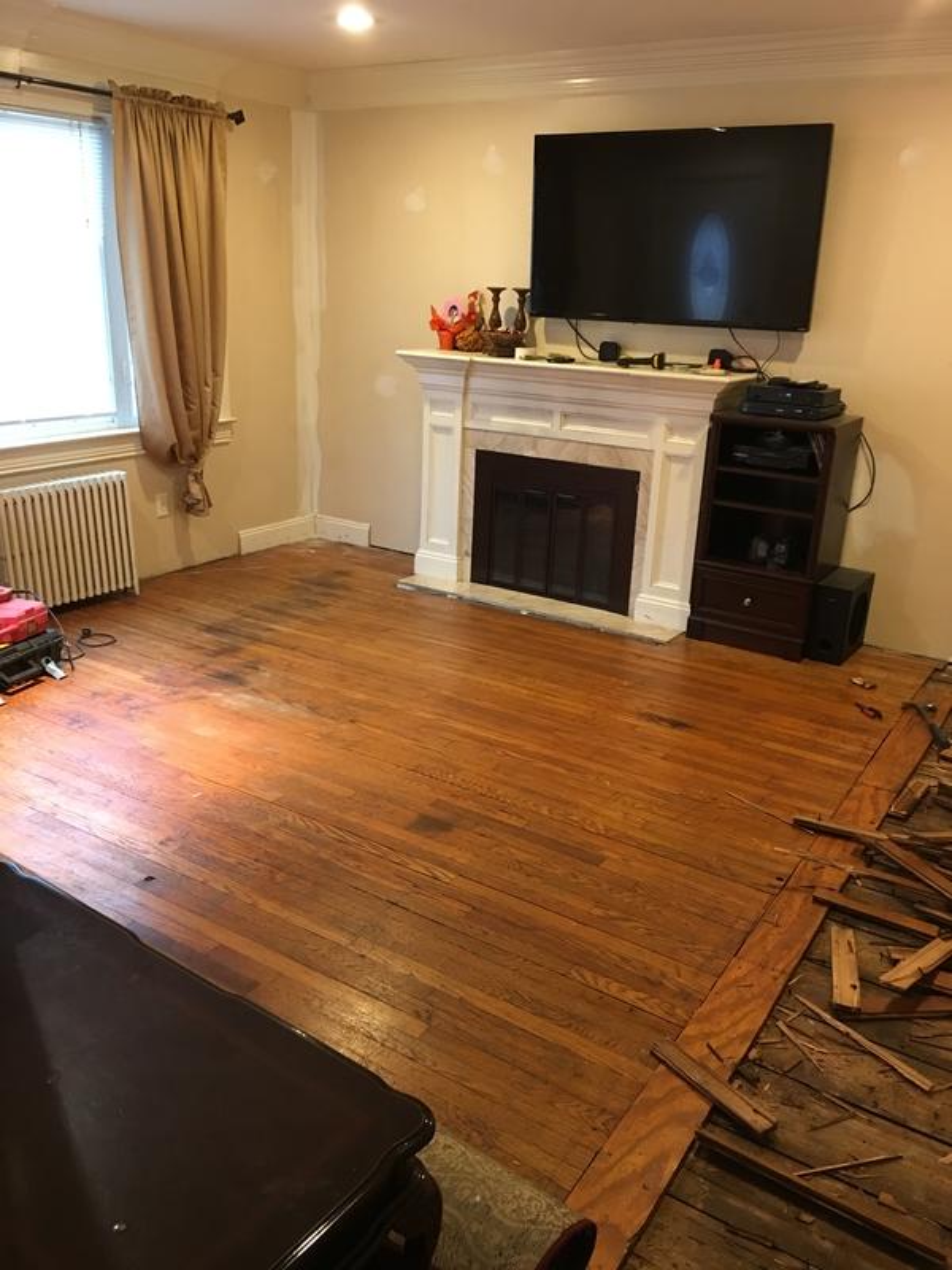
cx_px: 476
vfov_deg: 61.7
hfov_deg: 48.2
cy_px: 635
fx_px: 1063
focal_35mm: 29
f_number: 2.2
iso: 80
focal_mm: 4.15
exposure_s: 1/10
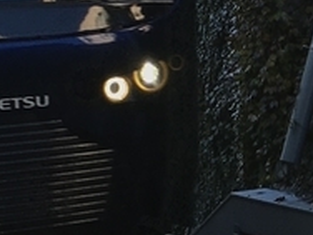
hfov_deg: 10.4
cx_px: 420
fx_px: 1673
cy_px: 137
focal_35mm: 185
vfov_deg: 8.0
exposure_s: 1/253
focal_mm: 4.15
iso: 25
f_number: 2.2
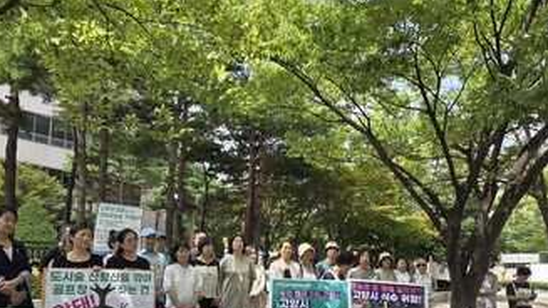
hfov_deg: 71.9
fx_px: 378
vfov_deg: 42.7
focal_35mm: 26
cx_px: 280
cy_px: 239
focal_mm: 2.2
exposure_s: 1/603
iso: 50
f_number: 2.2
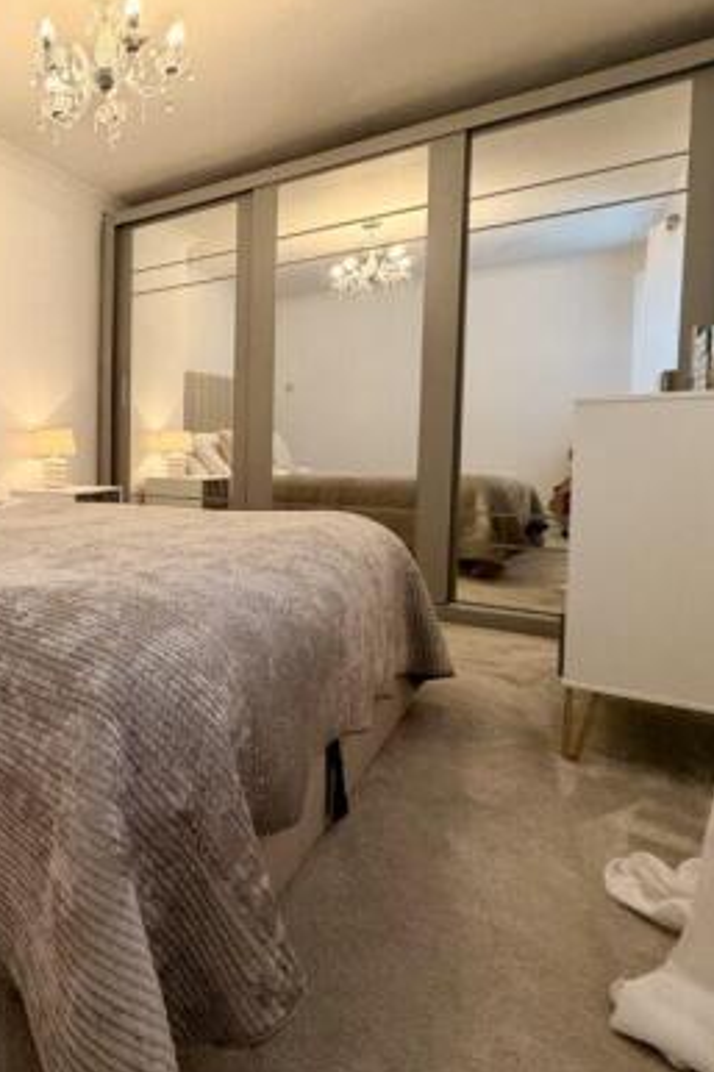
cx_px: -29
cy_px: 487
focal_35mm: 22
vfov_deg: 78.4
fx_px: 655
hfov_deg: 46.1
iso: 200
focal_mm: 2.22
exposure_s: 1/50
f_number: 2.2
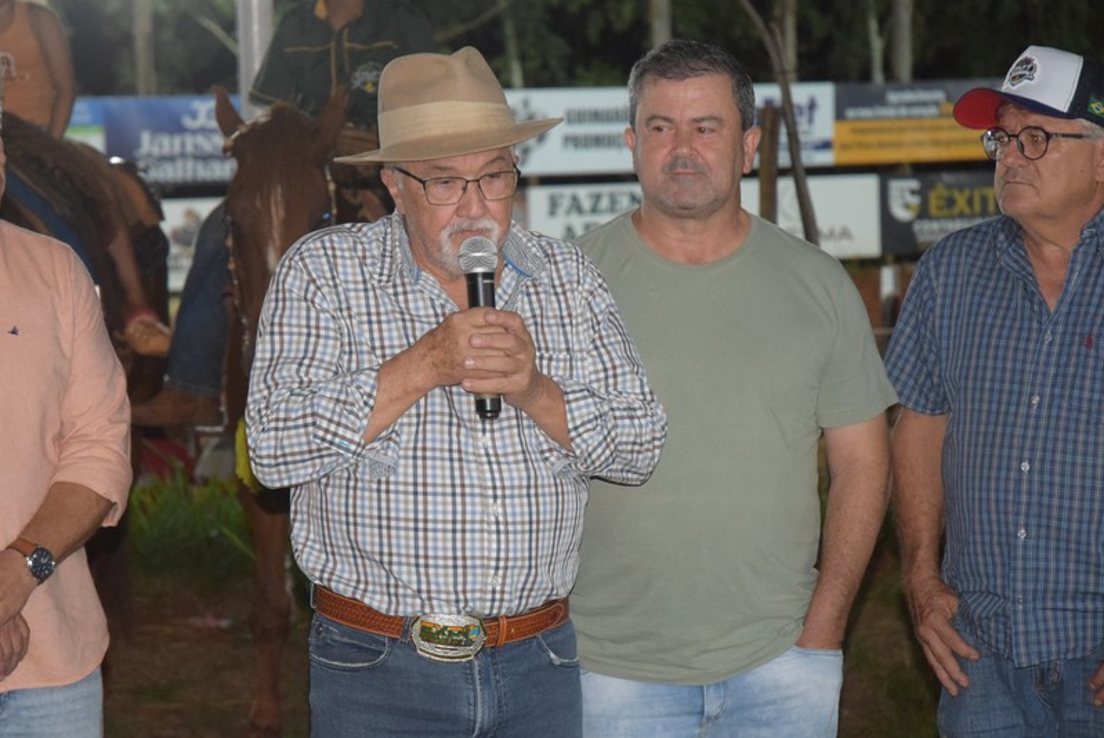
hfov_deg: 17.3
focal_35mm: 118
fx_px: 3621
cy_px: 332
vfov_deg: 11.6
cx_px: 511
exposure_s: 1/60
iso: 3200
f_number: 4.5
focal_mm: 70
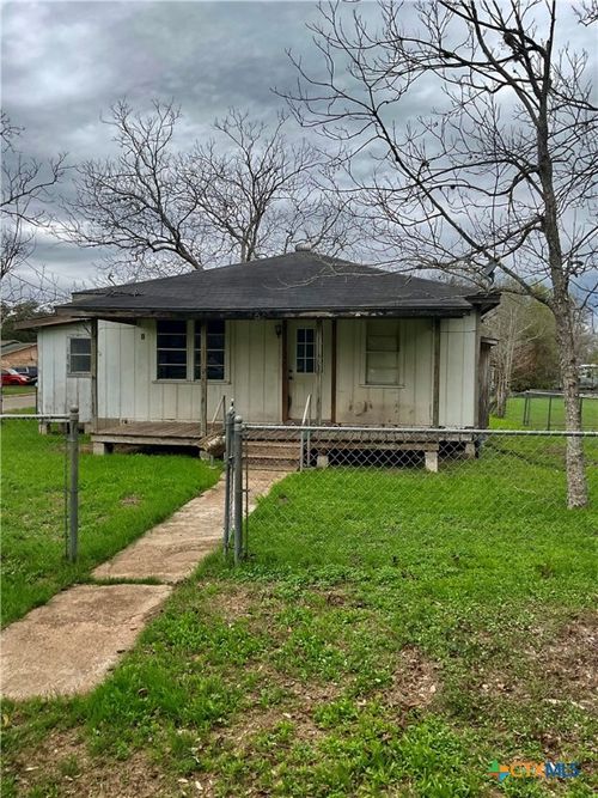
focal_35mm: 29
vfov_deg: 61.7
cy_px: 399
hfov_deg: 48.2
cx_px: 299
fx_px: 668
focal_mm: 3
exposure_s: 1/1035
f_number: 1.8
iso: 16
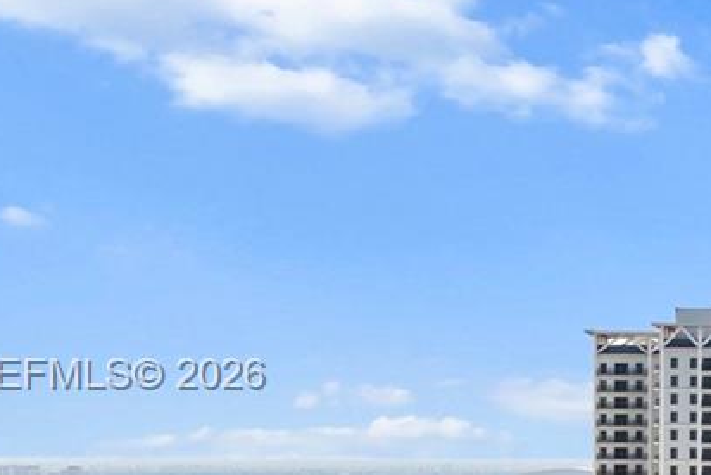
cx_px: 1108
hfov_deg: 12.0
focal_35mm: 163
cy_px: 377
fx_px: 3220
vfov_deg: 8.4
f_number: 8
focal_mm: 28
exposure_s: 1/250
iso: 400
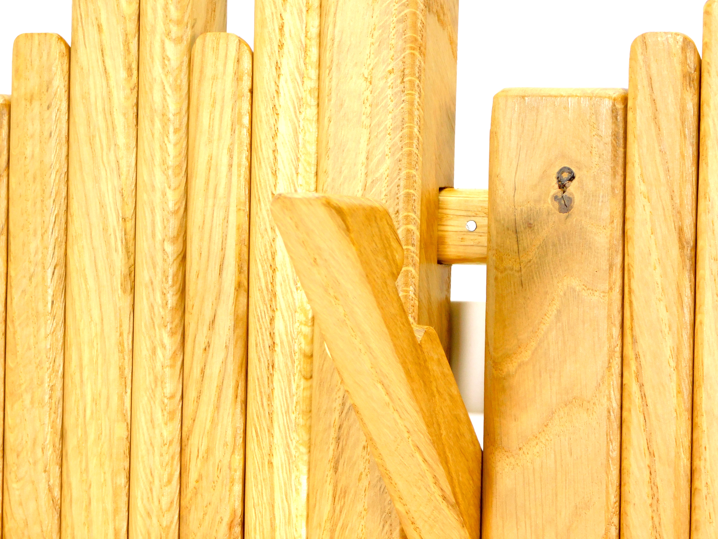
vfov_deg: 8.7
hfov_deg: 11.6
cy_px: 270
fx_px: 3526
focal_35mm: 170
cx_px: 359
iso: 140
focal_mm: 30.1
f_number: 5.3
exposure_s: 1/30
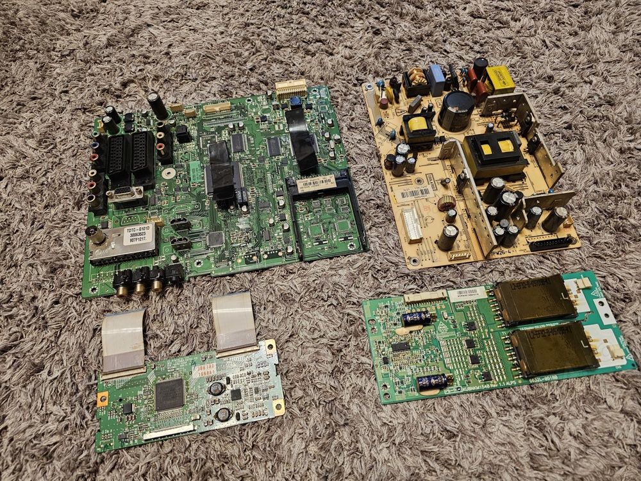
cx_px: 320
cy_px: 240
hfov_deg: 73.9
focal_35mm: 23
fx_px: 426
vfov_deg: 58.9
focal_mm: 6.3
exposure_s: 1/50
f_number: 1.7
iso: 500
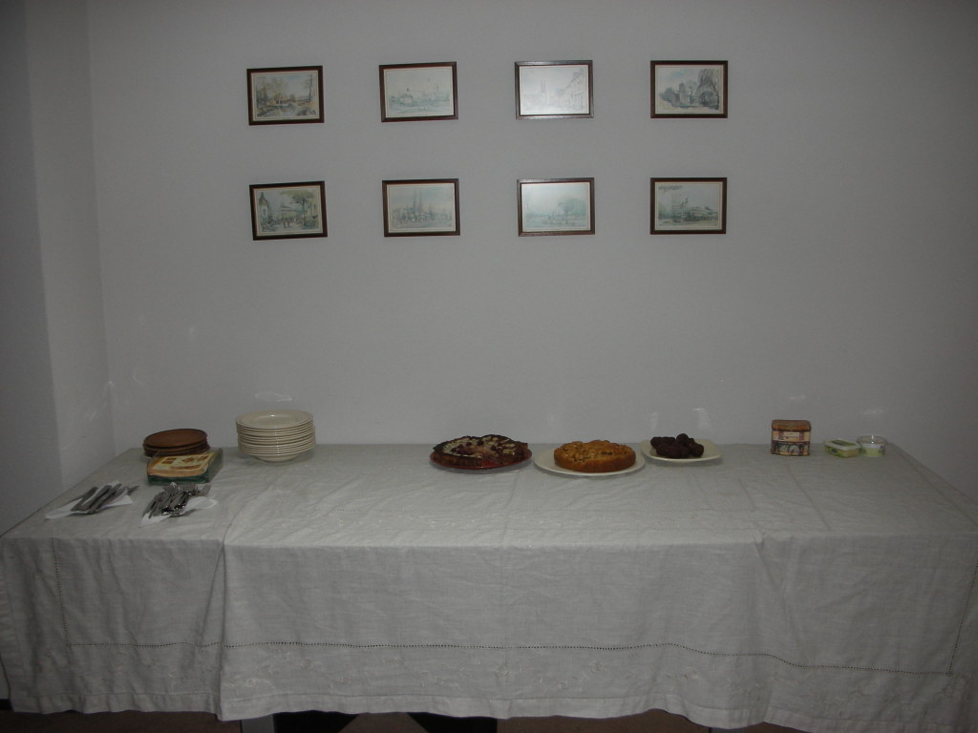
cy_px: 366
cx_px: 489
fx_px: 989
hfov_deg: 52.6
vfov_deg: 40.7
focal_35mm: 35
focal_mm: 5.8
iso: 55
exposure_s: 1/60.1
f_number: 3
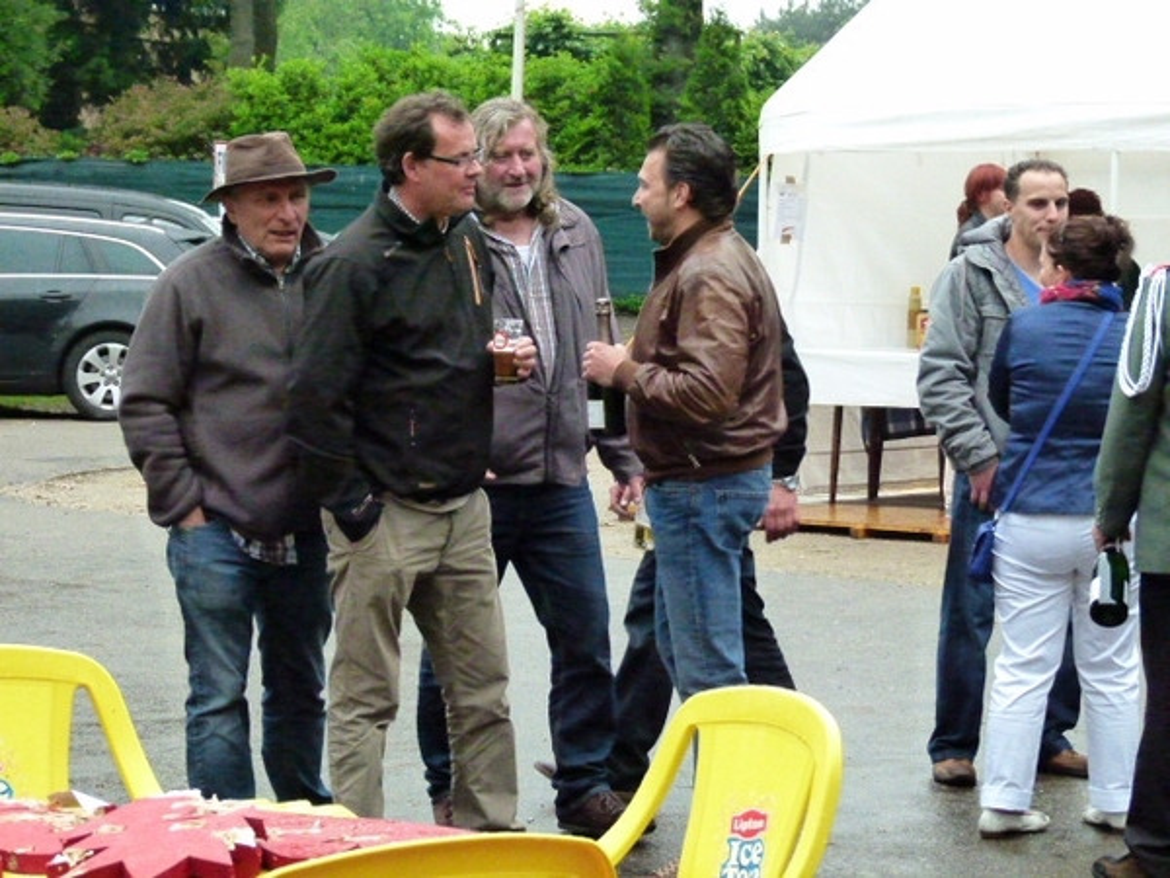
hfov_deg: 18.7
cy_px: 439
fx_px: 3549
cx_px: 585
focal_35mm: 105
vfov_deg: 14.1
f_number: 3.5
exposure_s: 1/125
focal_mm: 18.9
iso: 1250
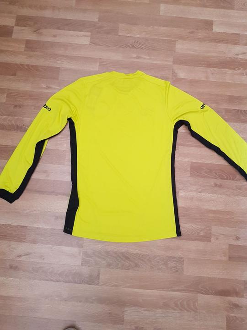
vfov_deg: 67.3
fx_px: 247
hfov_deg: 53.1
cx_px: 124
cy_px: 165
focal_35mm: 26
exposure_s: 1/50
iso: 200
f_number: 1.7
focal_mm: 4.2
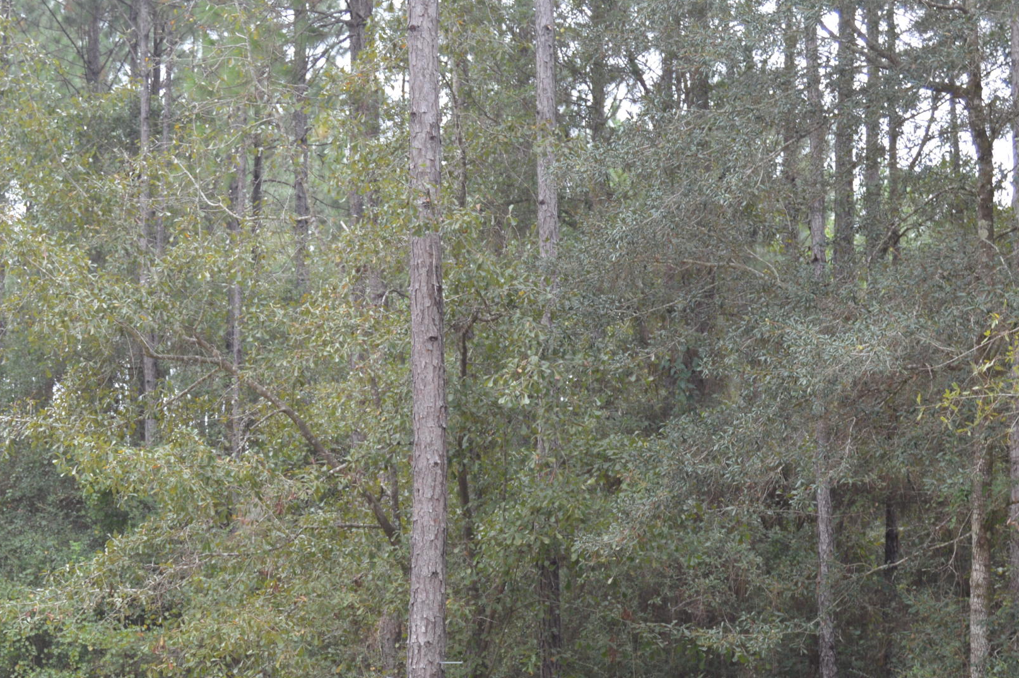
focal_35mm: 78
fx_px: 2206
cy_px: 525
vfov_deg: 17.3
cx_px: 504
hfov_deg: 26.0
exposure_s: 1/125
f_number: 5.6
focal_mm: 28
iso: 140
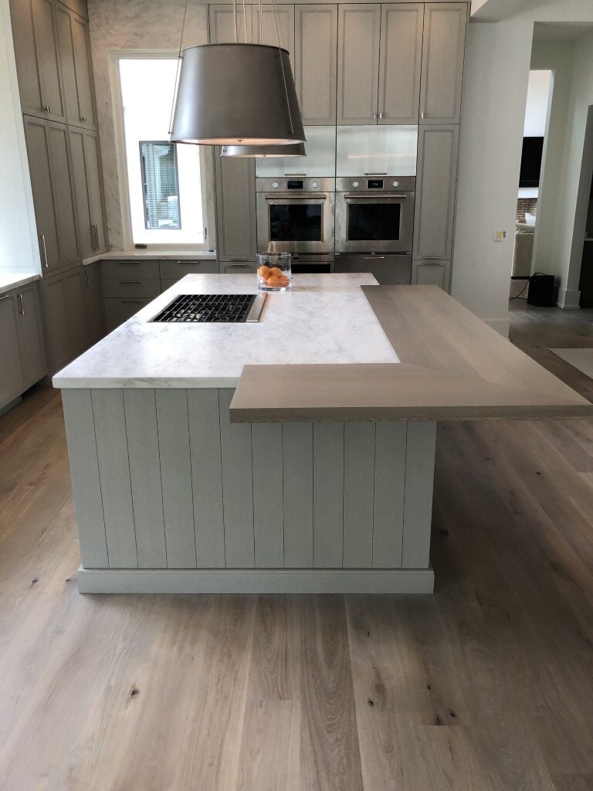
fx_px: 640
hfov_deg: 49.7
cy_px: 396
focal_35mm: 28
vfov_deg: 63.4
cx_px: 296
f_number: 1.8
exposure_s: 1/30
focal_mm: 3.99
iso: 32
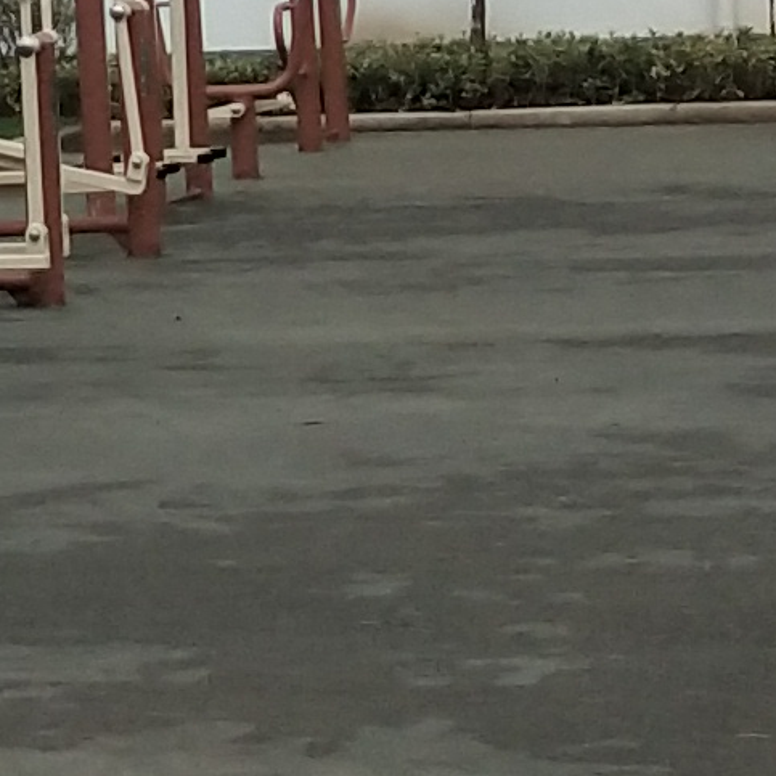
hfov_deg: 7.3
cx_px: -296
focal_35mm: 236
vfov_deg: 7.4
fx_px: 5986
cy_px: 21
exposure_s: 1/325
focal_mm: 3.69
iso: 50
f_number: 2.2
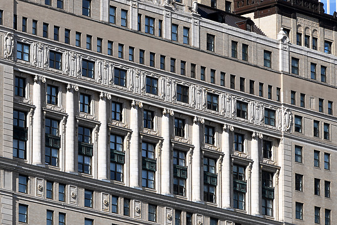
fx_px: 3286
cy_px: 58
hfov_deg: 5.9
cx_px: 86
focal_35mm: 351
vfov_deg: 3.9
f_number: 9
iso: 100
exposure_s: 1/320
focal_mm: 210
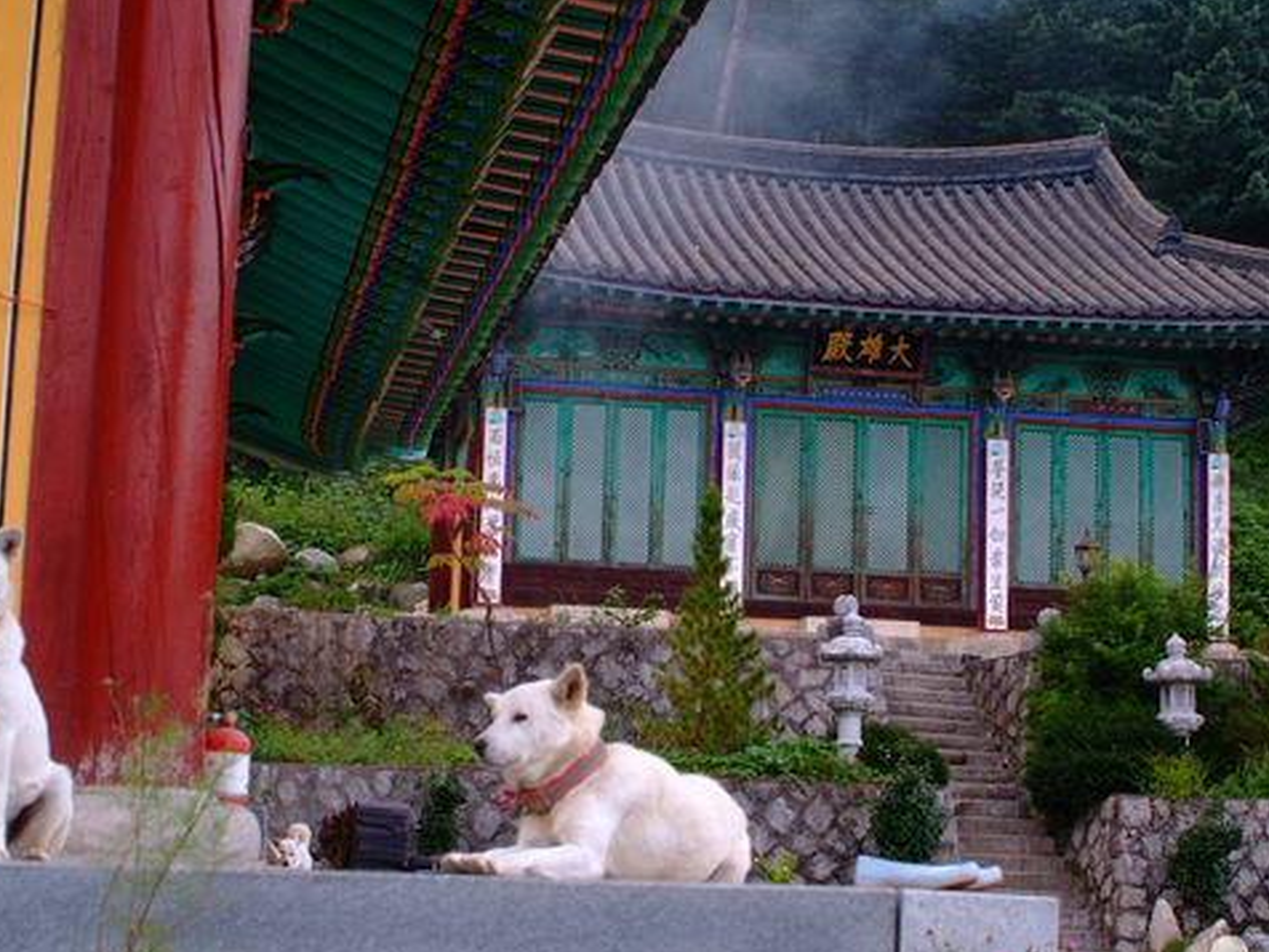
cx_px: 678
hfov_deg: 26.0
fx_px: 2749
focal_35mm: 75
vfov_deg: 19.6
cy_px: 483
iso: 800
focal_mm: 35
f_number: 4.8
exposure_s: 1/90
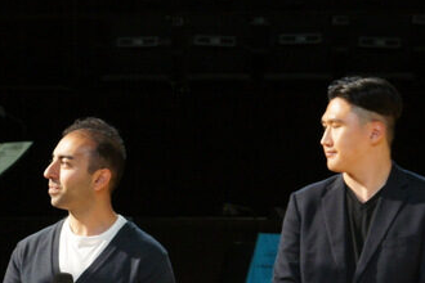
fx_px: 2363
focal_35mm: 200
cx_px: 68
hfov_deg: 10.2
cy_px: 204
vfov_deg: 6.9
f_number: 5
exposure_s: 1/100
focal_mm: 55
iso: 1600
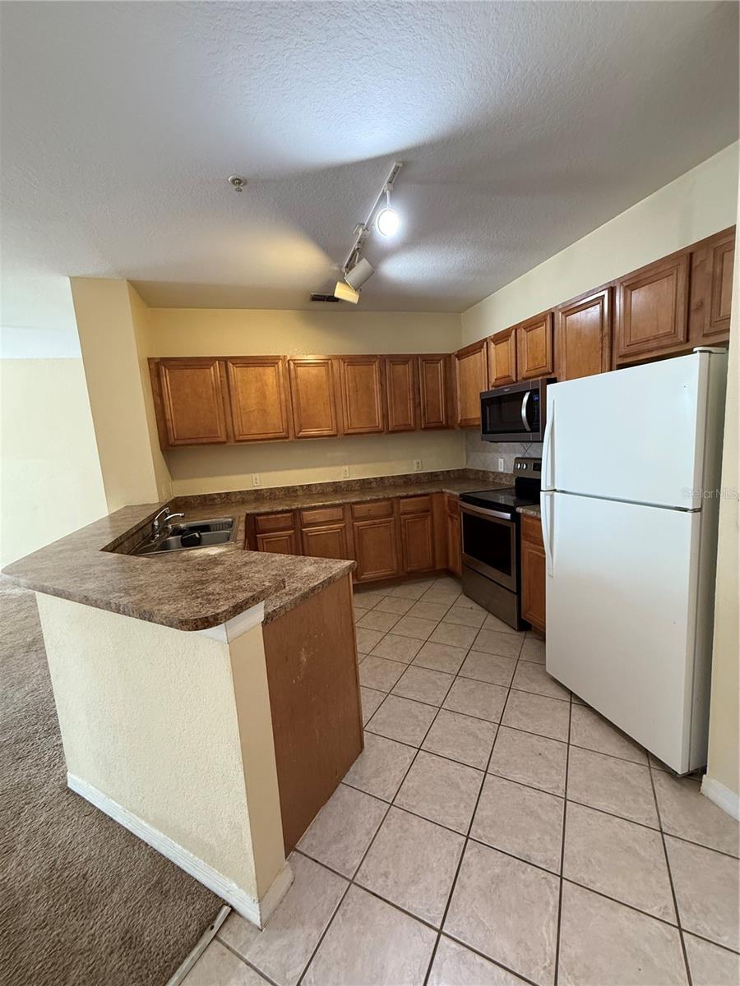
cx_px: 370
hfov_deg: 85.7
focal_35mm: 14
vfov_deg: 102.1
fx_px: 399
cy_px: 493
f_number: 2.2
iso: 500
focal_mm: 2.22
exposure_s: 1/60
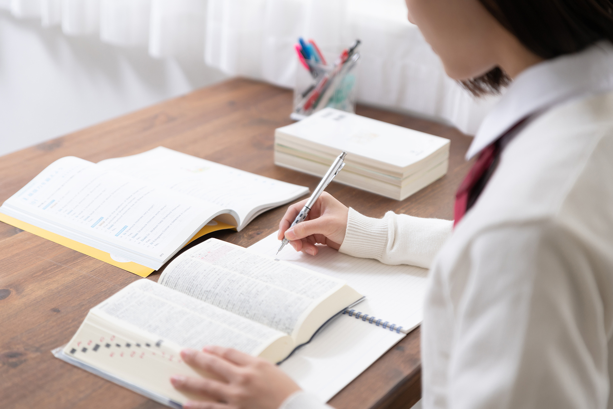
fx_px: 1192
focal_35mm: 70
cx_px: 306
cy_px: 204
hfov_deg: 28.8
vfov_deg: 19.5
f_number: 2.8
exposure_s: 1/60
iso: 100
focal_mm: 70
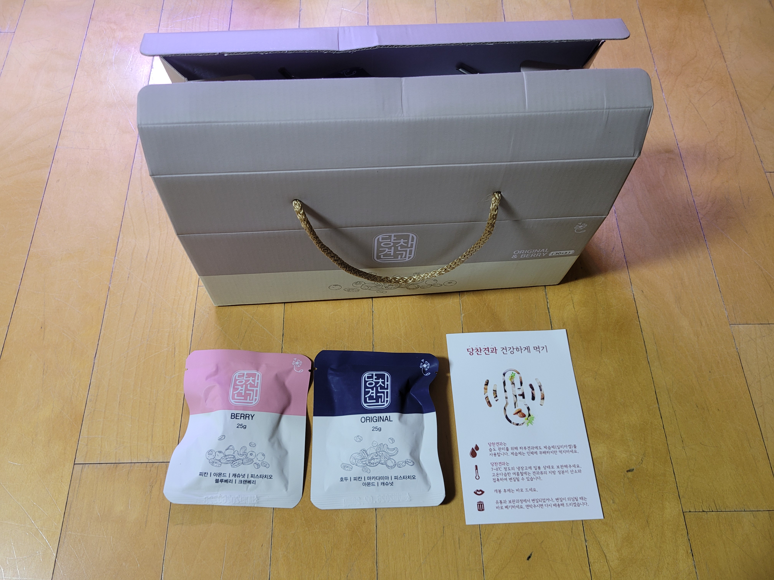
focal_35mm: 26
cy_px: 290
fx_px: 581
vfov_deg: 53.1
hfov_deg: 67.3
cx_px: 387
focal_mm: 5.4
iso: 200
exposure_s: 1/40
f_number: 1.8
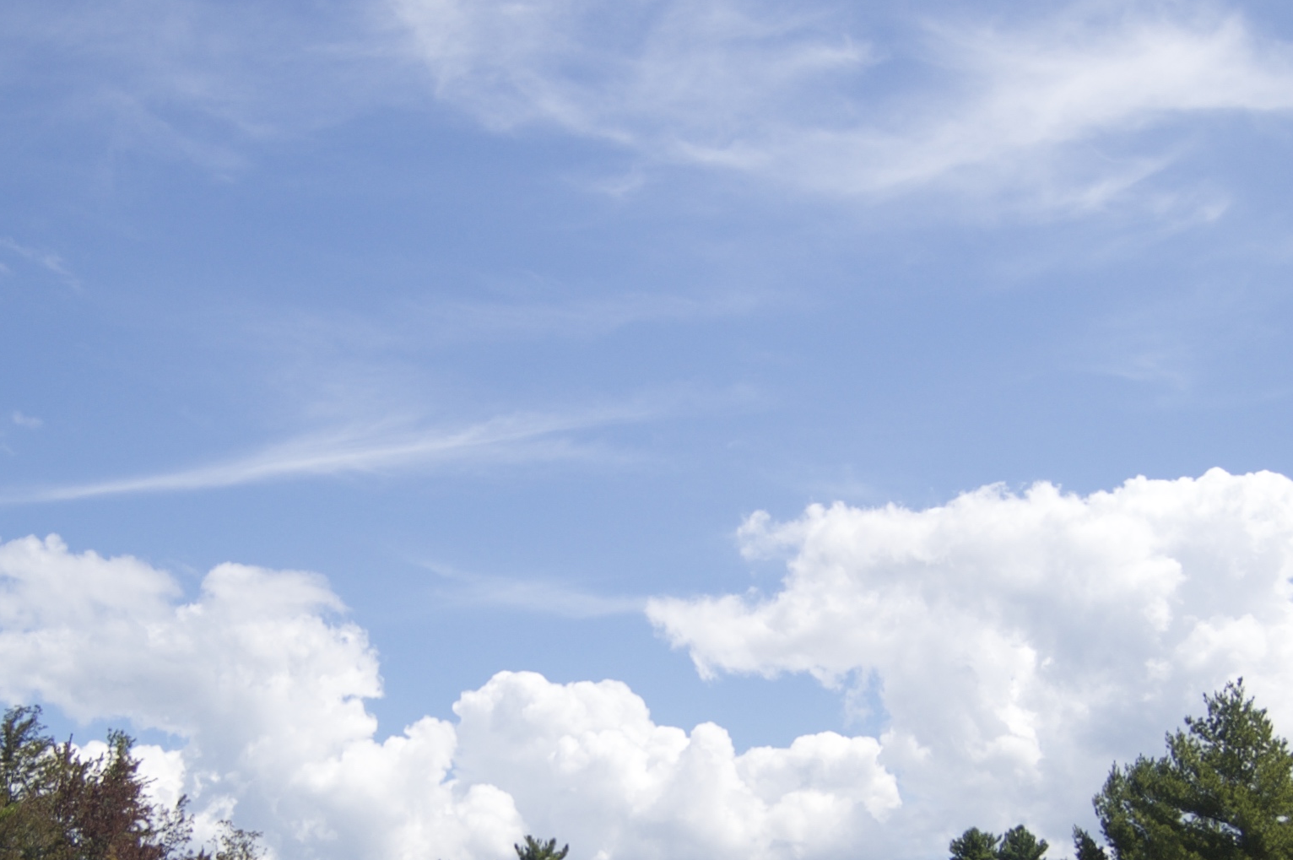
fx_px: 1902
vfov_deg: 24.8
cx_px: 571
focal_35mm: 53
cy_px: 757
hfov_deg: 37.5
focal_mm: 18
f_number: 3.5
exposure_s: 1/2500
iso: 200
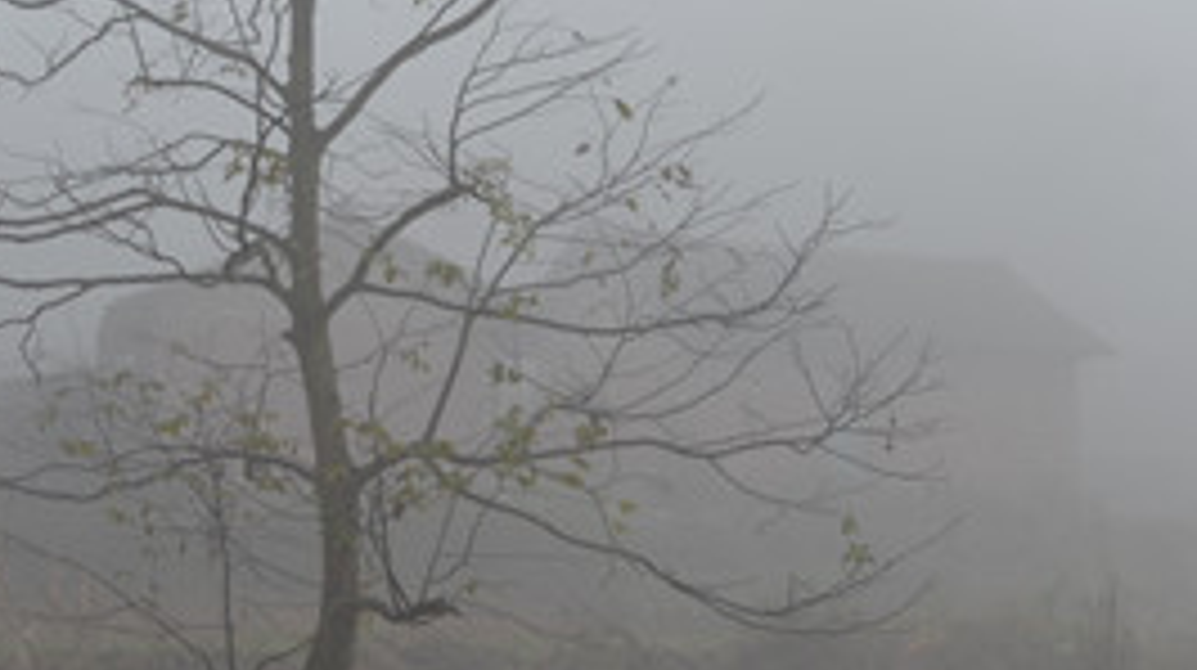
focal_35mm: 85
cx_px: 801
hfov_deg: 24.9
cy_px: 286
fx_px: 2695
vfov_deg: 14.2
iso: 100
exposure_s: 1/80
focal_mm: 18
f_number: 8
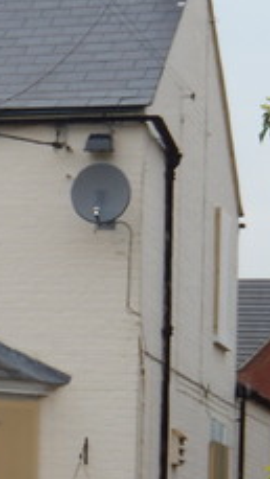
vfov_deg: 9.7
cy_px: 381
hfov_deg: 5.4
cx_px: -297
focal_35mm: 222
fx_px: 2822
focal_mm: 13.1
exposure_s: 1/200
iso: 125
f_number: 4.9
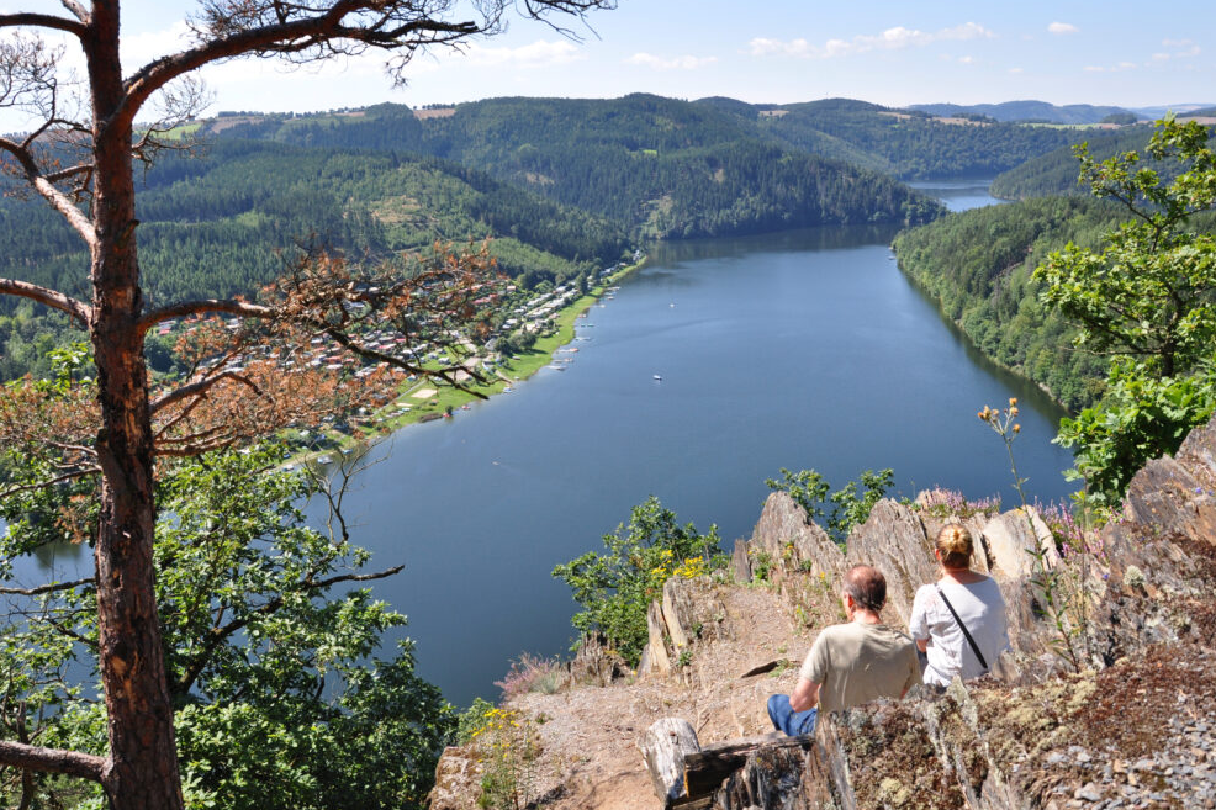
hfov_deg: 65.5
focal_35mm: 28
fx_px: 946
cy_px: 392
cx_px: 619
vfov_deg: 46.4
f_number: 10
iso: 200
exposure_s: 1/250
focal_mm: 18
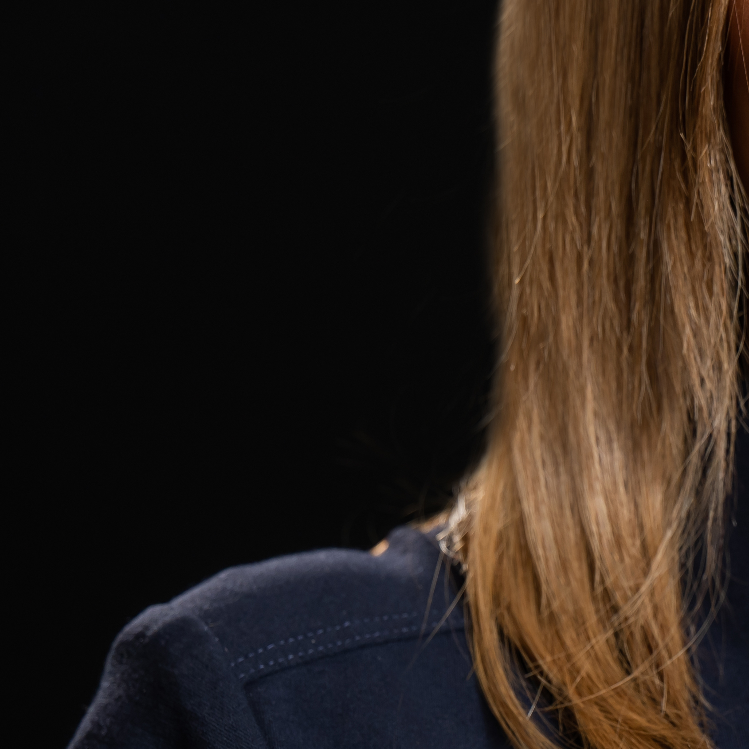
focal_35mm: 457
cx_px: 994
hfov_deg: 3.8
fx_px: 11187
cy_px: 309
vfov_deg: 3.8
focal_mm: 110
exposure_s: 1/160
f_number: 3.2
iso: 100
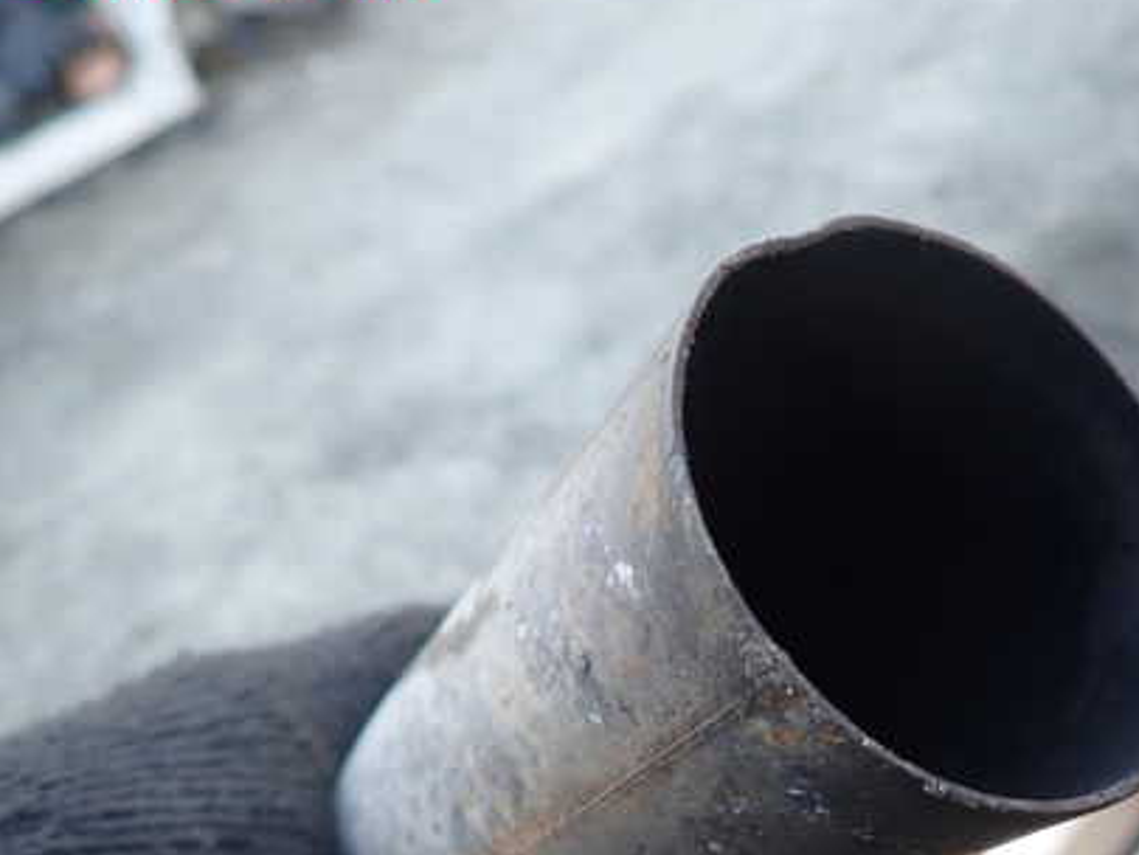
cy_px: 568
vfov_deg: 38.3
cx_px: 751
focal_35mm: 37
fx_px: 1218
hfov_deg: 49.3
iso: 100
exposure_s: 1/60
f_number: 2
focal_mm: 4.5
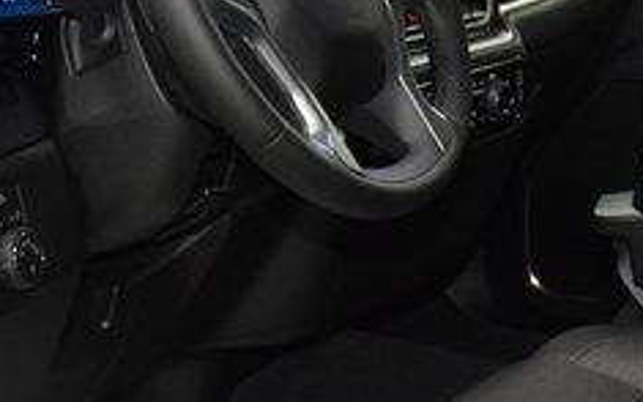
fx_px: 1315
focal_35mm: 75
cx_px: 479
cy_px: 401
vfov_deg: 17.0
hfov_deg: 27.1
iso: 2200
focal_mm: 18
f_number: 3.5
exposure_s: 1/100
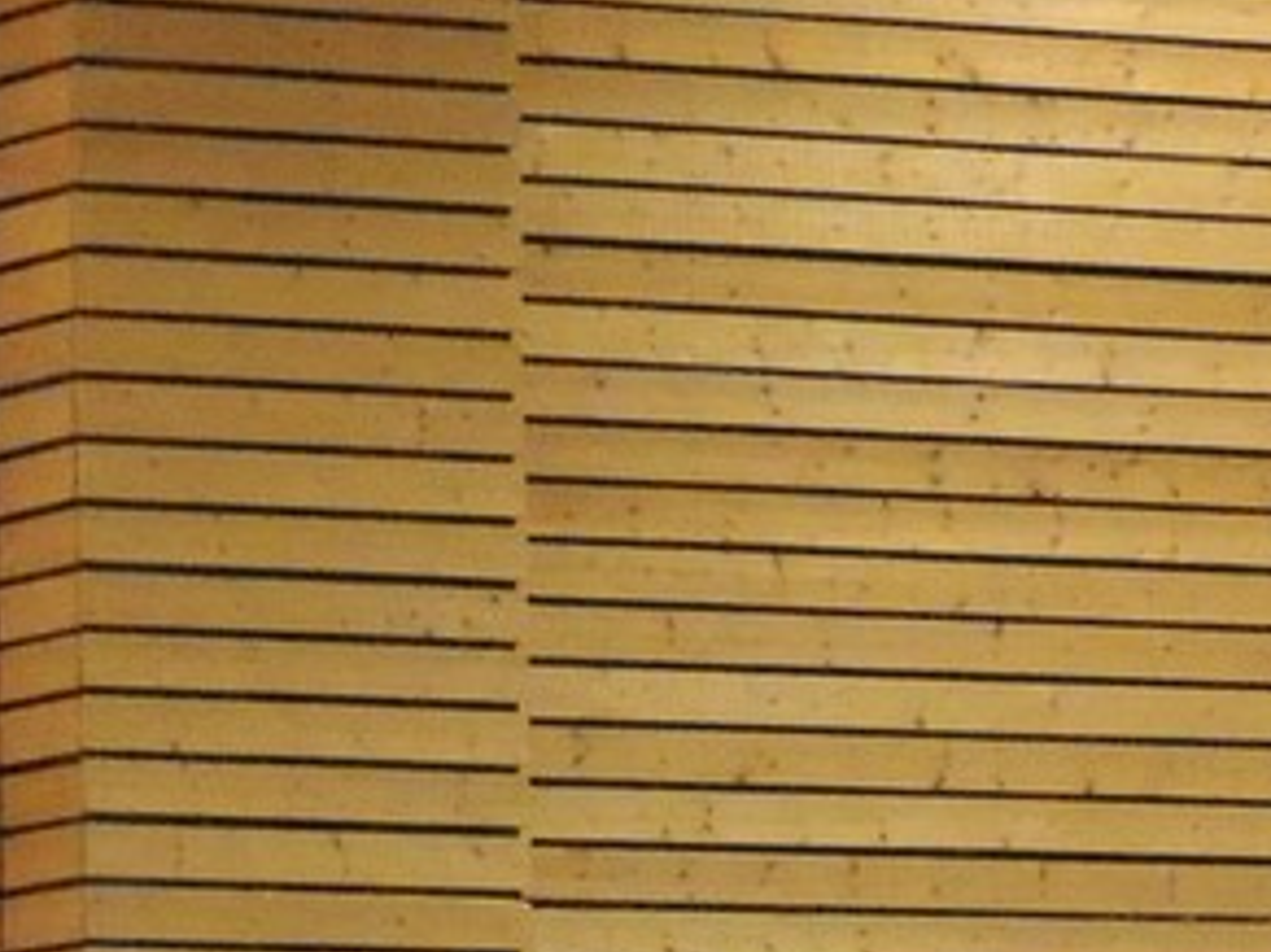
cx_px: 2123
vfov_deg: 4.6
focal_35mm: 317
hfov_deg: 6.2
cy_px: 1568
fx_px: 11635
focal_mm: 16
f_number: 4.1
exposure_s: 1/100
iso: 3200
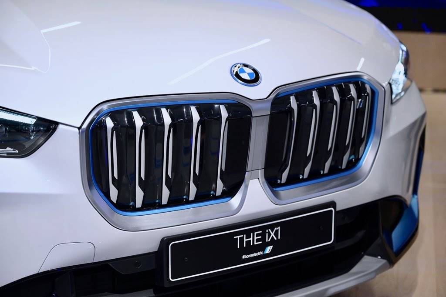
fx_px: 867
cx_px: 223
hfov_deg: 28.8
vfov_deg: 19.5
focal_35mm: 70
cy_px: 148
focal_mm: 70
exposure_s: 1/400
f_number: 3.2
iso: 1600
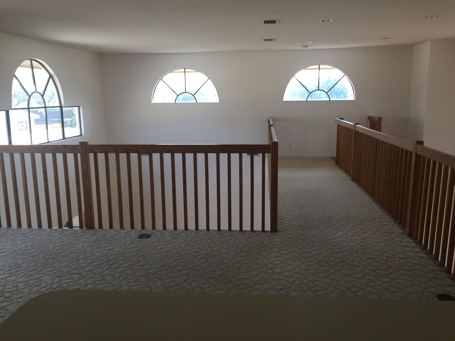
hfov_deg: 61.7
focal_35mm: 29
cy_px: 170
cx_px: 228
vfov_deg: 48.2
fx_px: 381
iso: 50
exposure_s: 1/120
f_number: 2.2
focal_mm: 4.15
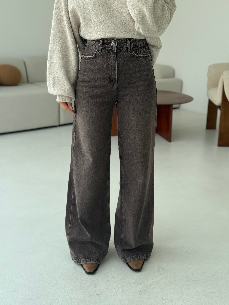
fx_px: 423
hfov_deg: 30.3
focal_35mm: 48
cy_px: 152
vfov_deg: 39.7
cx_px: 114
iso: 80
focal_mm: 6.76
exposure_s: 1/906
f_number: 1.78
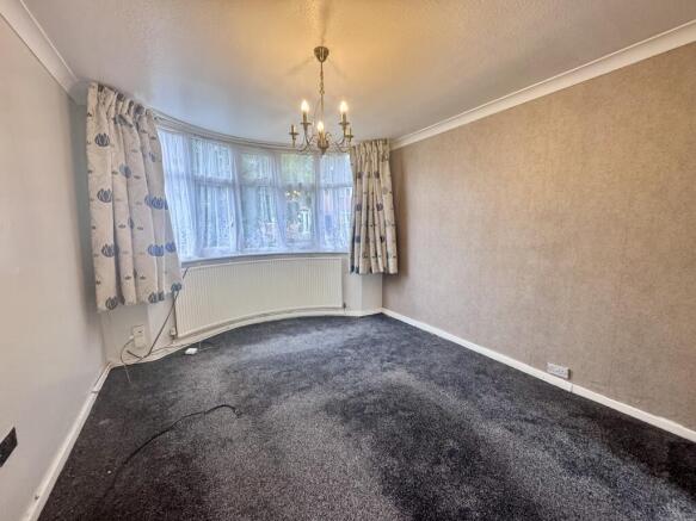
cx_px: 348
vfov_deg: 85.7
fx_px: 281
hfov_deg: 102.1
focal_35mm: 14
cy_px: 260
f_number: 2.2
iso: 250
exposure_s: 1/50
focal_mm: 2.22
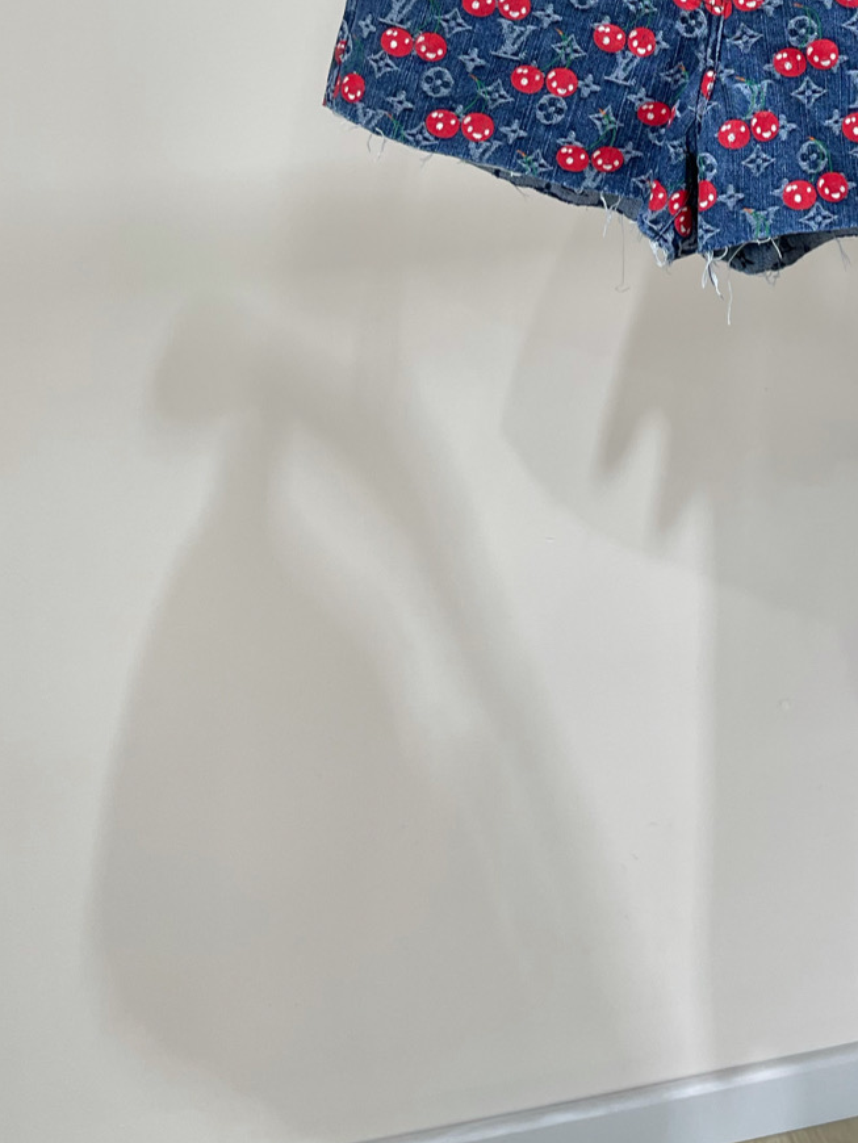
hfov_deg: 27.7
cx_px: 745
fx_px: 1685
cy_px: 48
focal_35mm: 51
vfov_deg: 34.7
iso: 50
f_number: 1.6
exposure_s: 1/121
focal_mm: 5.1
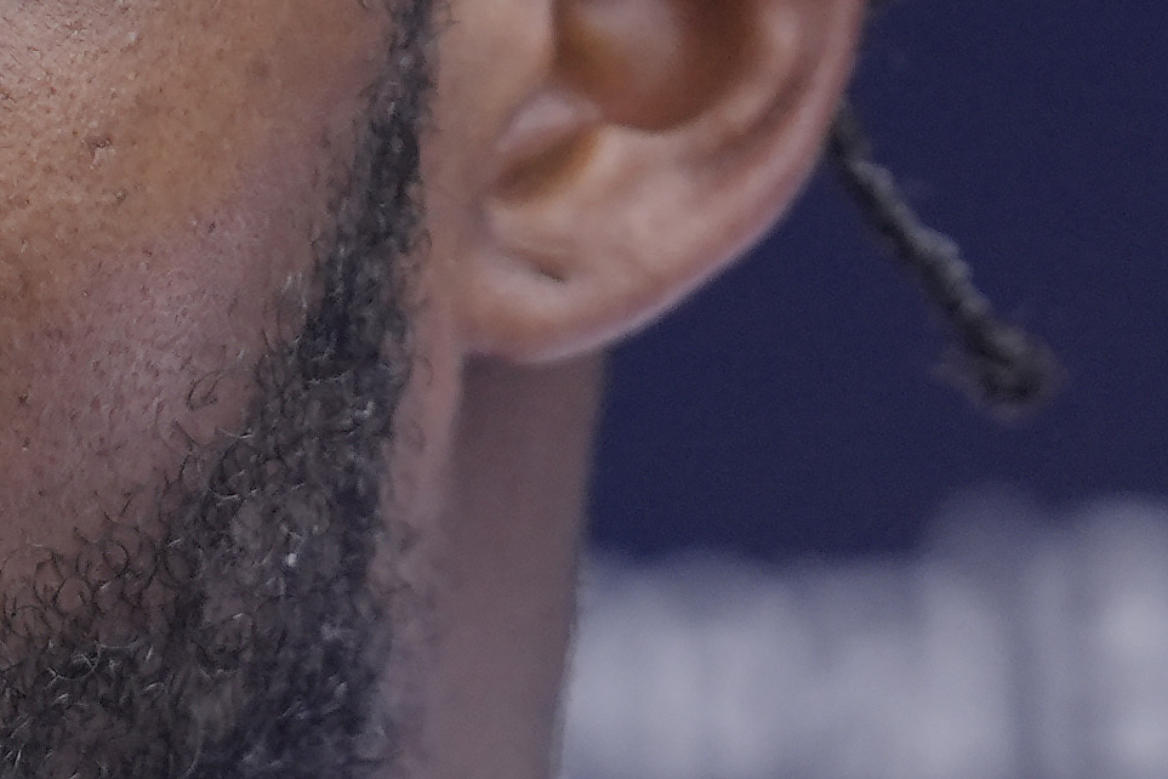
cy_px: 470
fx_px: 40423
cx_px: 133
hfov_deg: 1.7
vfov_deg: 1.1
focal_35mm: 1246
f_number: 3.5
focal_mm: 200
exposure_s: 1/6400
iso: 640
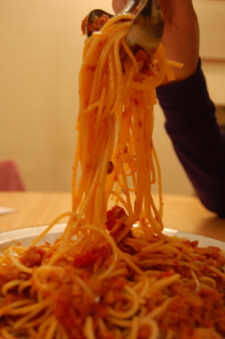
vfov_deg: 49.6
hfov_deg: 34.2
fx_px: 366
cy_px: 170
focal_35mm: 39
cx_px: 112
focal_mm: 26
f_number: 4.2
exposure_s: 1/3
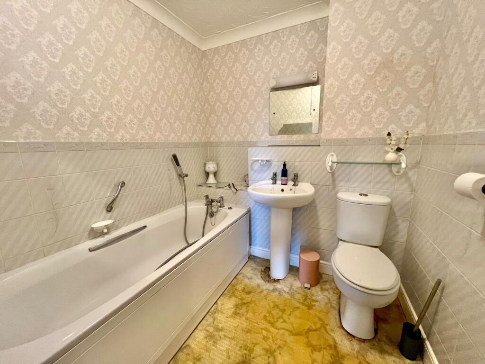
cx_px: 242
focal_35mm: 13
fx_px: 182
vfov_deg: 89.9
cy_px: 182
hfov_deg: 106.2
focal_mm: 1.57
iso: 320
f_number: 1.8
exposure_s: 1/50
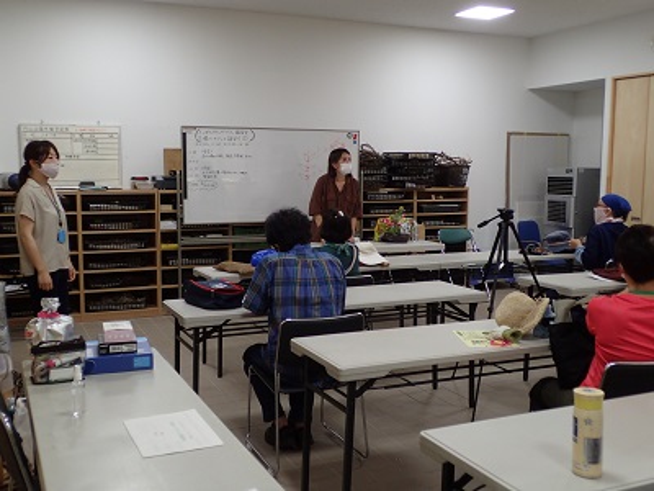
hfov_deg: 49.0
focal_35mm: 38
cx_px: 327
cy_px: 246
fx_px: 718
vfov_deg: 37.7
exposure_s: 1/80
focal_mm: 6.86
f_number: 2.7
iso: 200
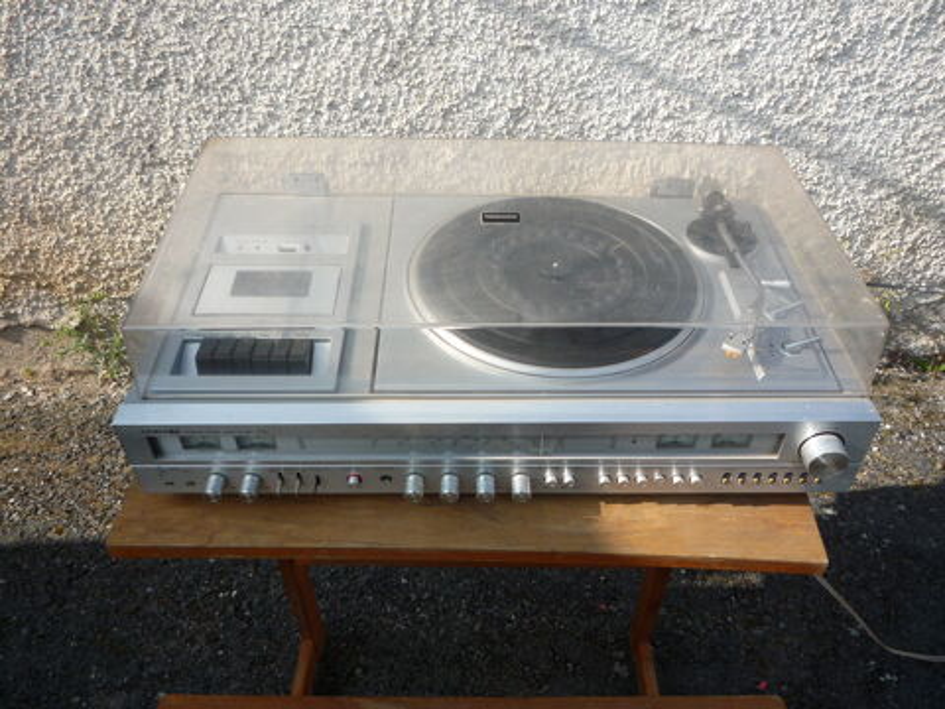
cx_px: 472
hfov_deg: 60.0
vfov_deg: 46.8
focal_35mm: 30
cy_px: 354
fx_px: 819
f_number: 4
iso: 100
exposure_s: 1/320
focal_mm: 5.2
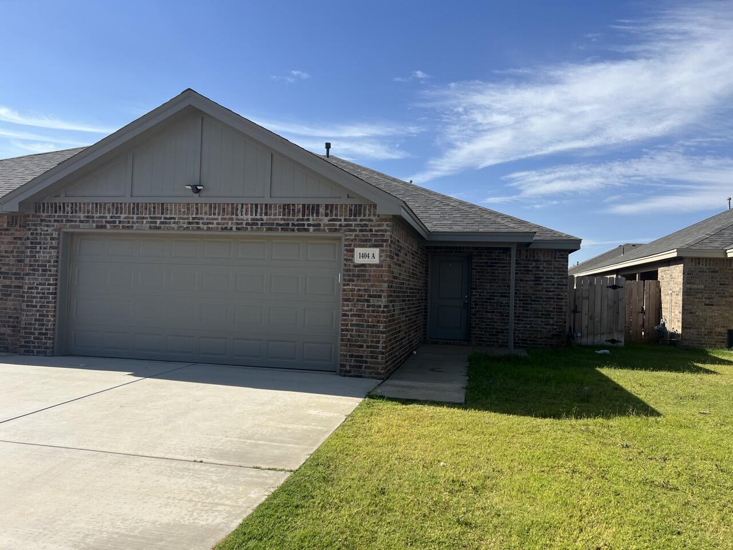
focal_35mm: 26
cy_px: 275
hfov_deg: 67.3
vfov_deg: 53.1
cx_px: 366
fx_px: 551
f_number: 1.5
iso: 50
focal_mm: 5.7
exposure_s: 1/4831
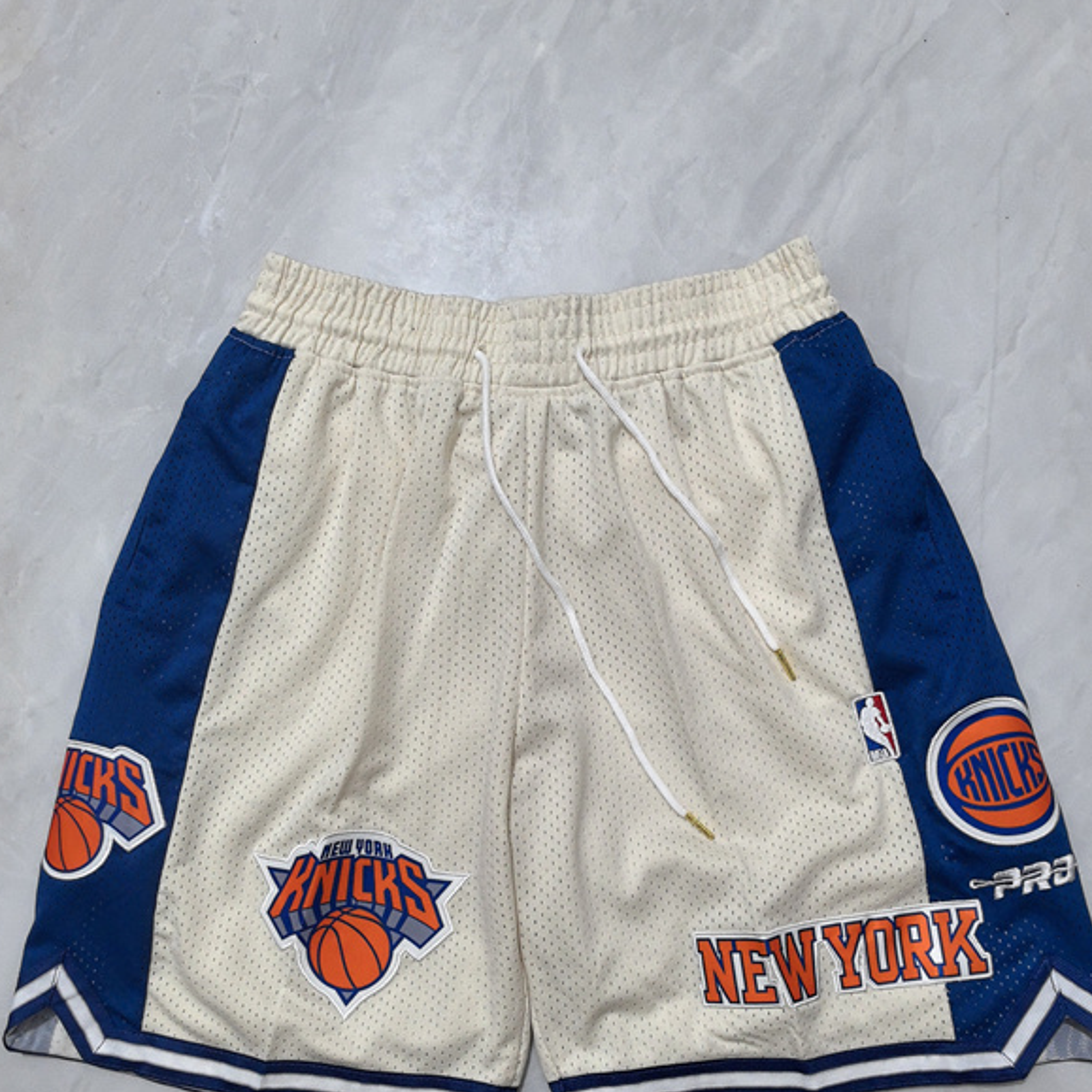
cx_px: 539
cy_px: 664
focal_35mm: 33
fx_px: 1178
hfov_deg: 49.7
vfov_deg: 49.4
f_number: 2
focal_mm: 5.75
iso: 250
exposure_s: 1/50
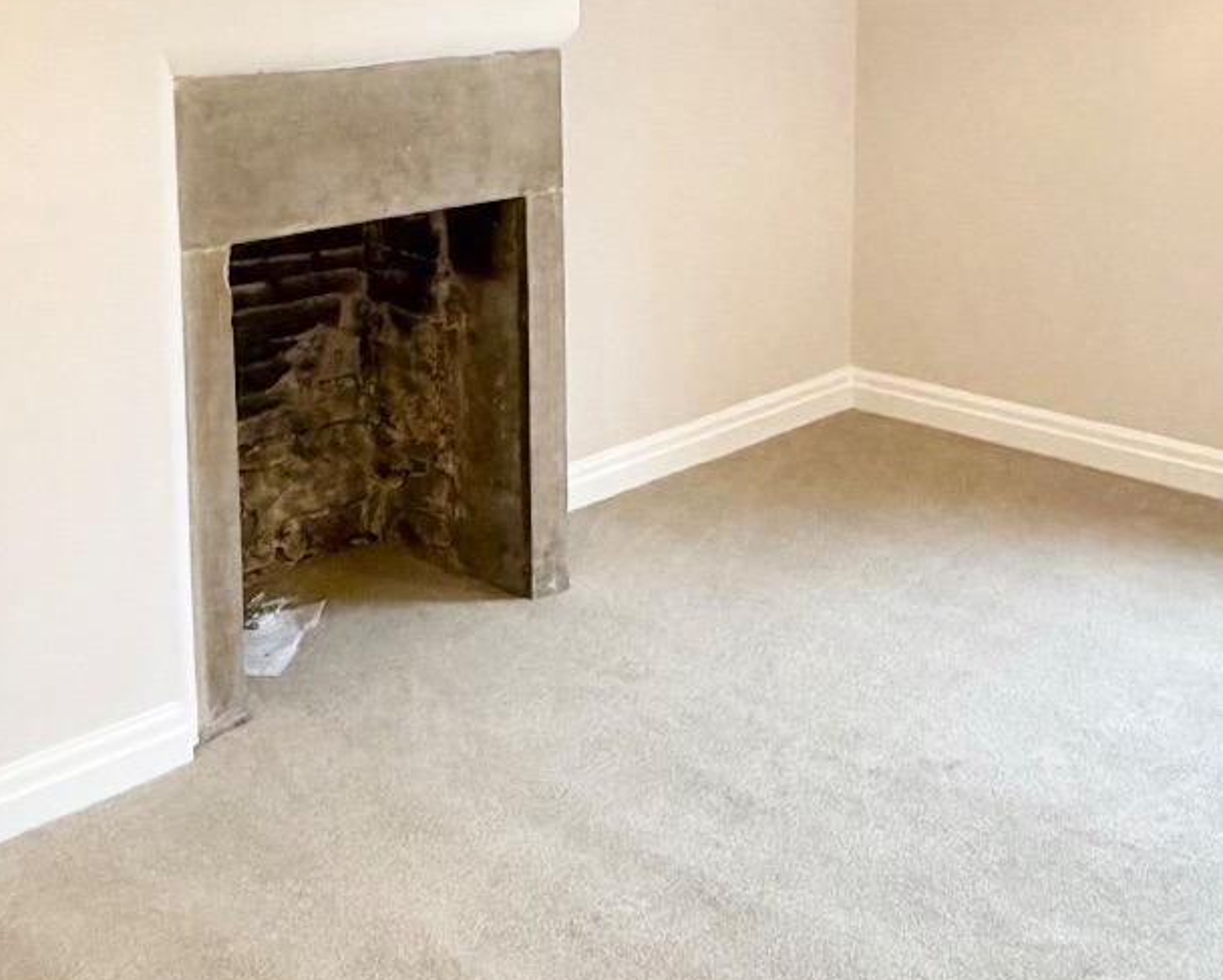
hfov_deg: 40.3
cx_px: 668
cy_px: 139
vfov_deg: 31.5
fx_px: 1666
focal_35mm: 46
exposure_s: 1/50
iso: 250
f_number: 2.2
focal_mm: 2.22
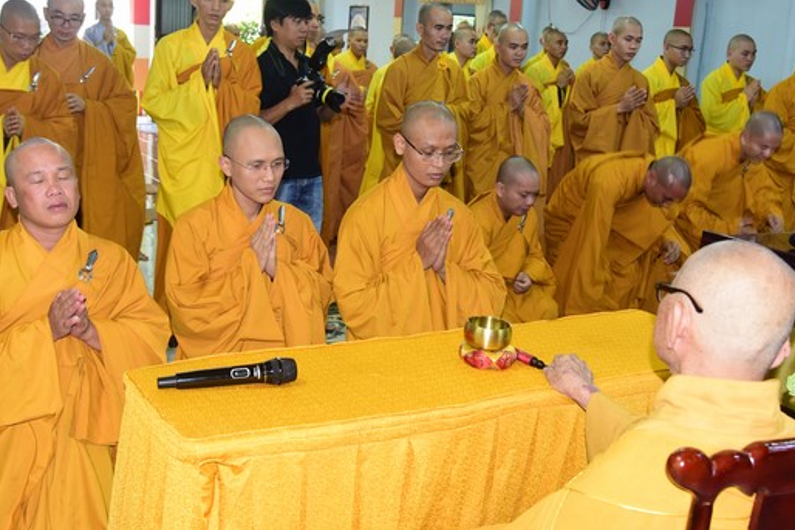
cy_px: 235
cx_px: 363
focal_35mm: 43
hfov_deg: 45.4
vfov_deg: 31.2
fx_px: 950
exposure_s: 1/40
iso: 1600
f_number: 5.6
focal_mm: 34
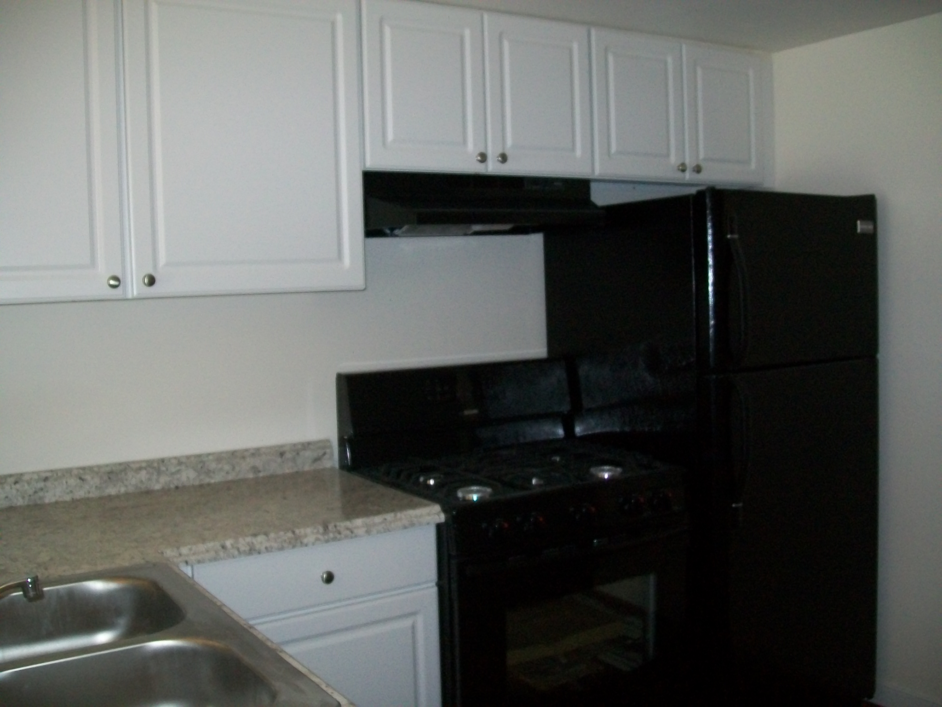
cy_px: 354
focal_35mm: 36
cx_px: 471
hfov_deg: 51.4
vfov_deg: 39.7
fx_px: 980
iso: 160
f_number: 2.7
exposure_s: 1/60
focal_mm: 6
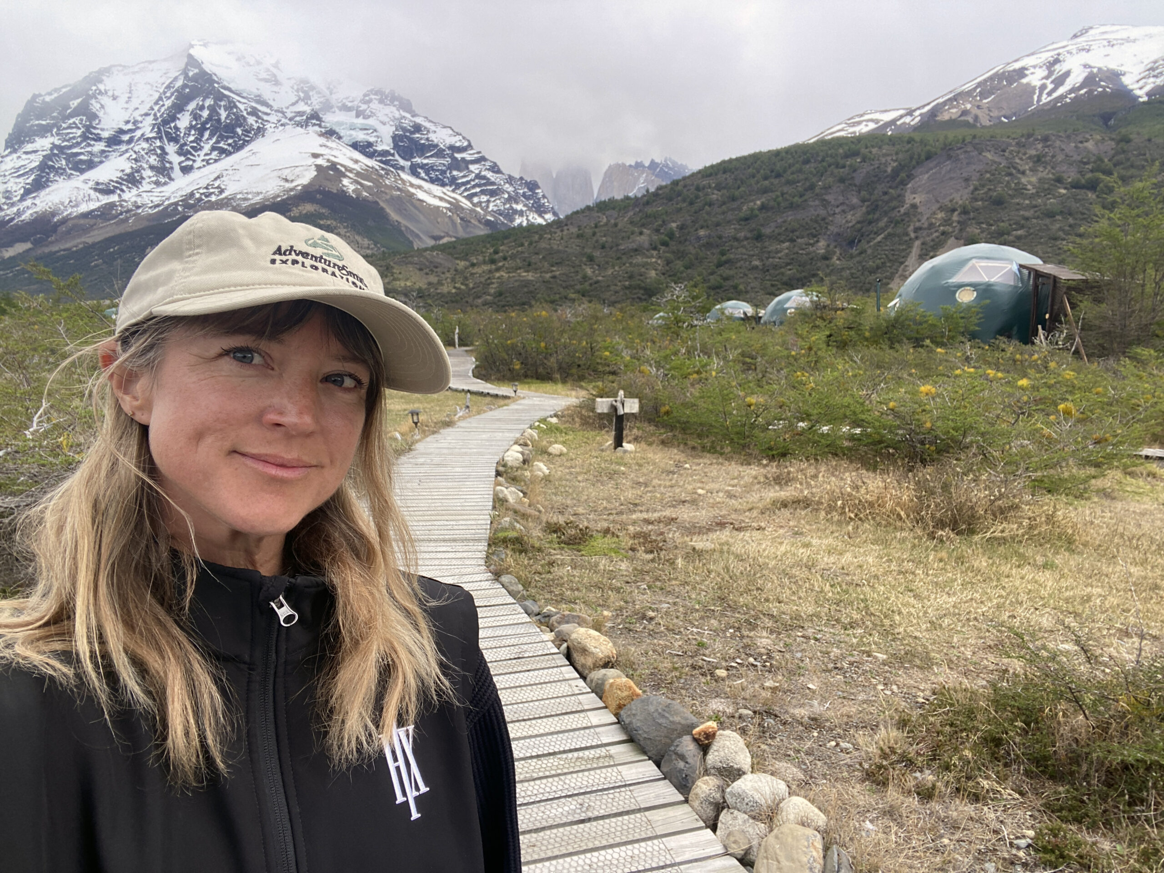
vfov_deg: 58.9
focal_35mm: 23
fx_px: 773
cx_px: 582
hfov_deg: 73.9
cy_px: 436
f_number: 2.2
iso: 25
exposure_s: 1/285
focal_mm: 2.71
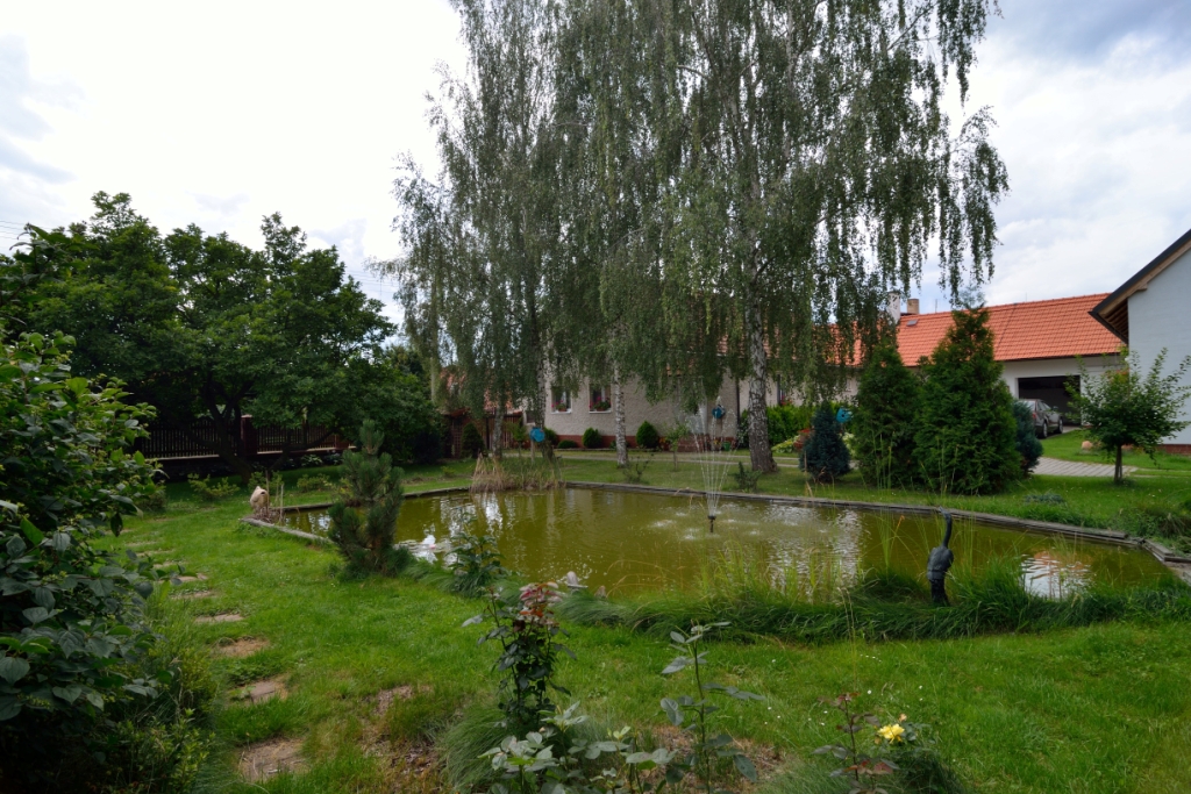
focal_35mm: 18
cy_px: 397
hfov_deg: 90.0
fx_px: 596
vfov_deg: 67.4
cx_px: 596
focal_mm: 12
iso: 100
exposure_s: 1/125
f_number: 8
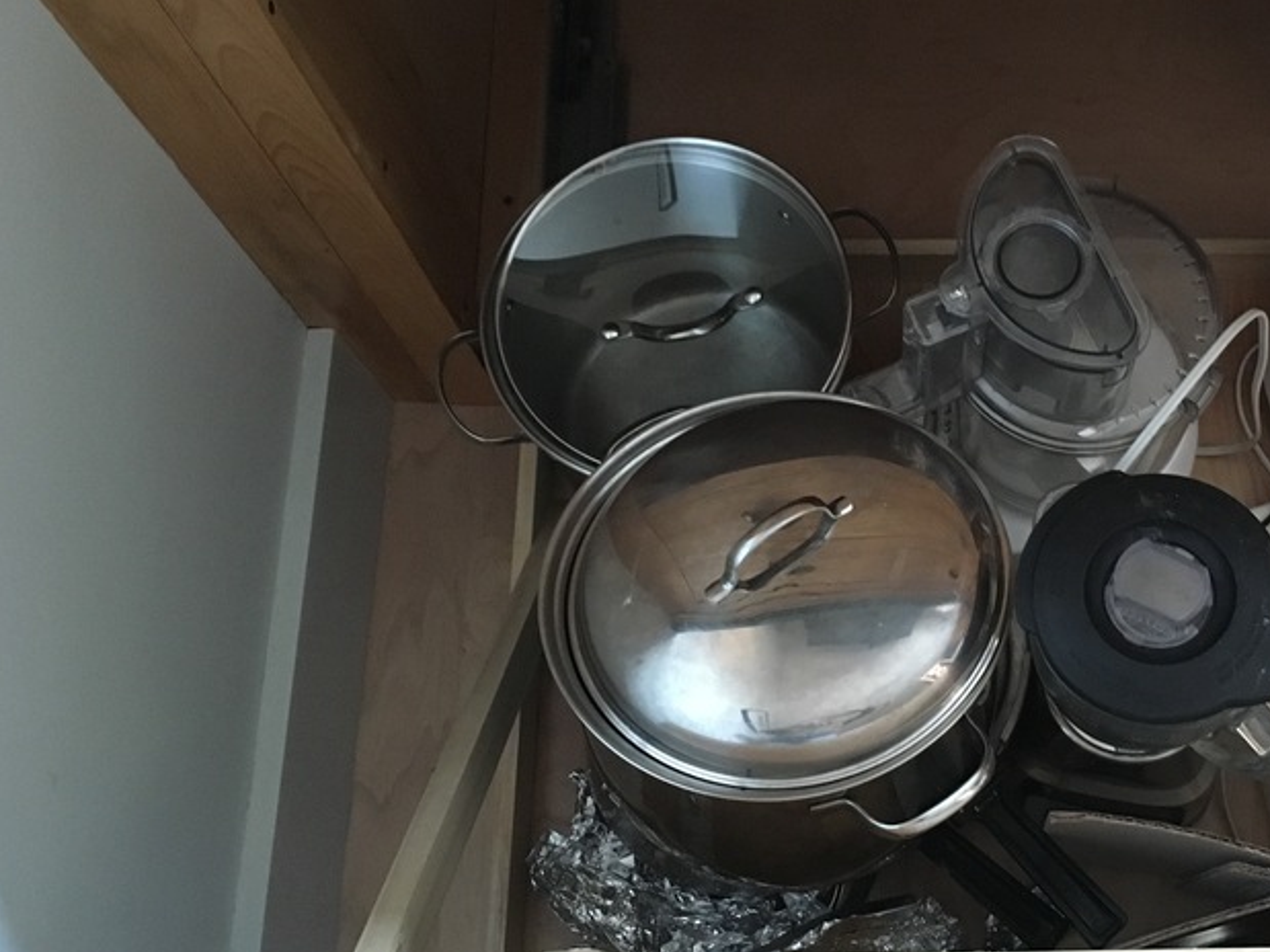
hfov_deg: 38.3
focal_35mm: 48
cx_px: 1001
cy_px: 523
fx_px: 1761
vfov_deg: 30.2
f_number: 2.2
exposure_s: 1/15
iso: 250
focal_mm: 4.15
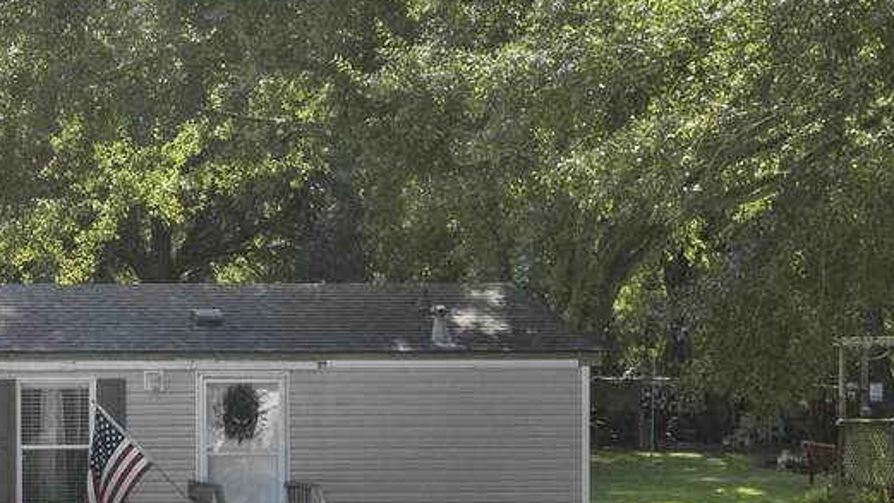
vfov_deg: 21.3
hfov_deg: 31.4
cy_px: 432
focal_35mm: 55
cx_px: -185
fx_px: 1310
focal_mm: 21.5
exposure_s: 1/400
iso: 400
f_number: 10
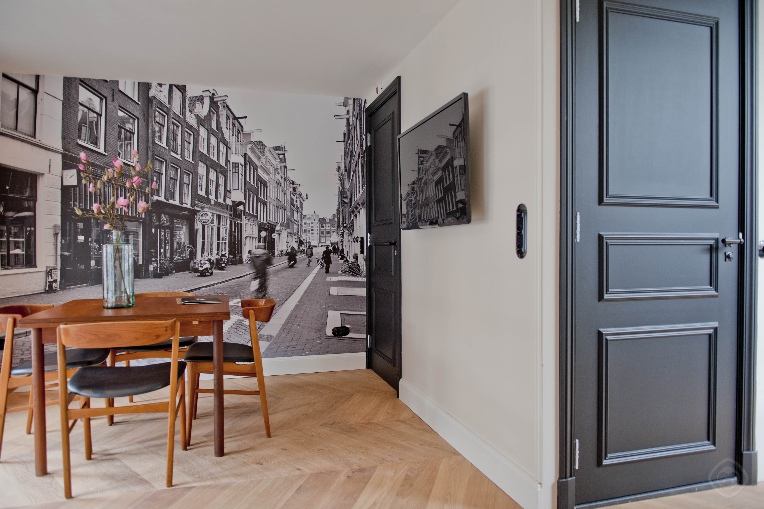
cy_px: 254
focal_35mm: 24
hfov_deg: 73.8
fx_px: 509
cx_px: 382
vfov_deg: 53.1
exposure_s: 1/80
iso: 400
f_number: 2.8
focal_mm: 24
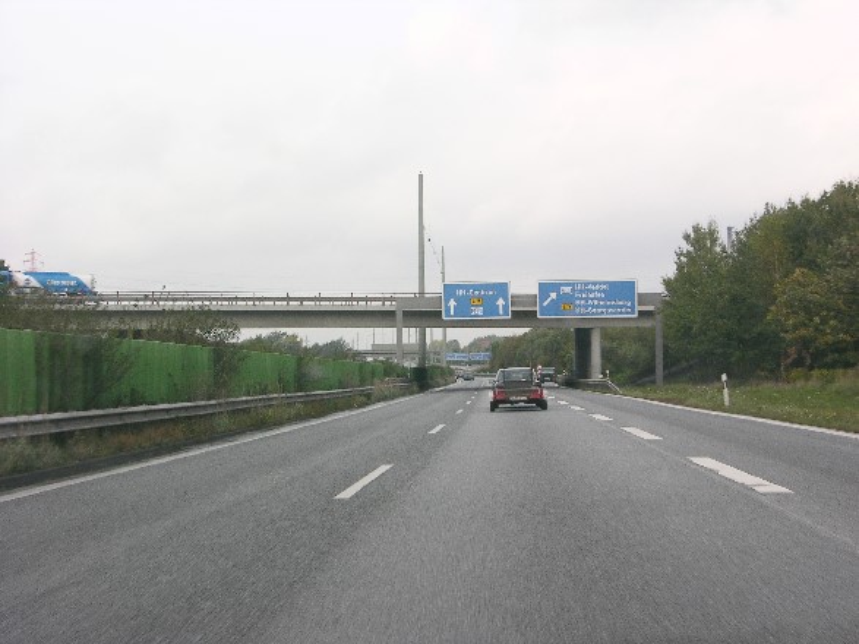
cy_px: 322
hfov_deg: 27.8
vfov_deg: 21.0
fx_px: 1737
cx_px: 430
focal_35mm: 70
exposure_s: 1/116
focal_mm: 17.8
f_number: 5.9
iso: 50
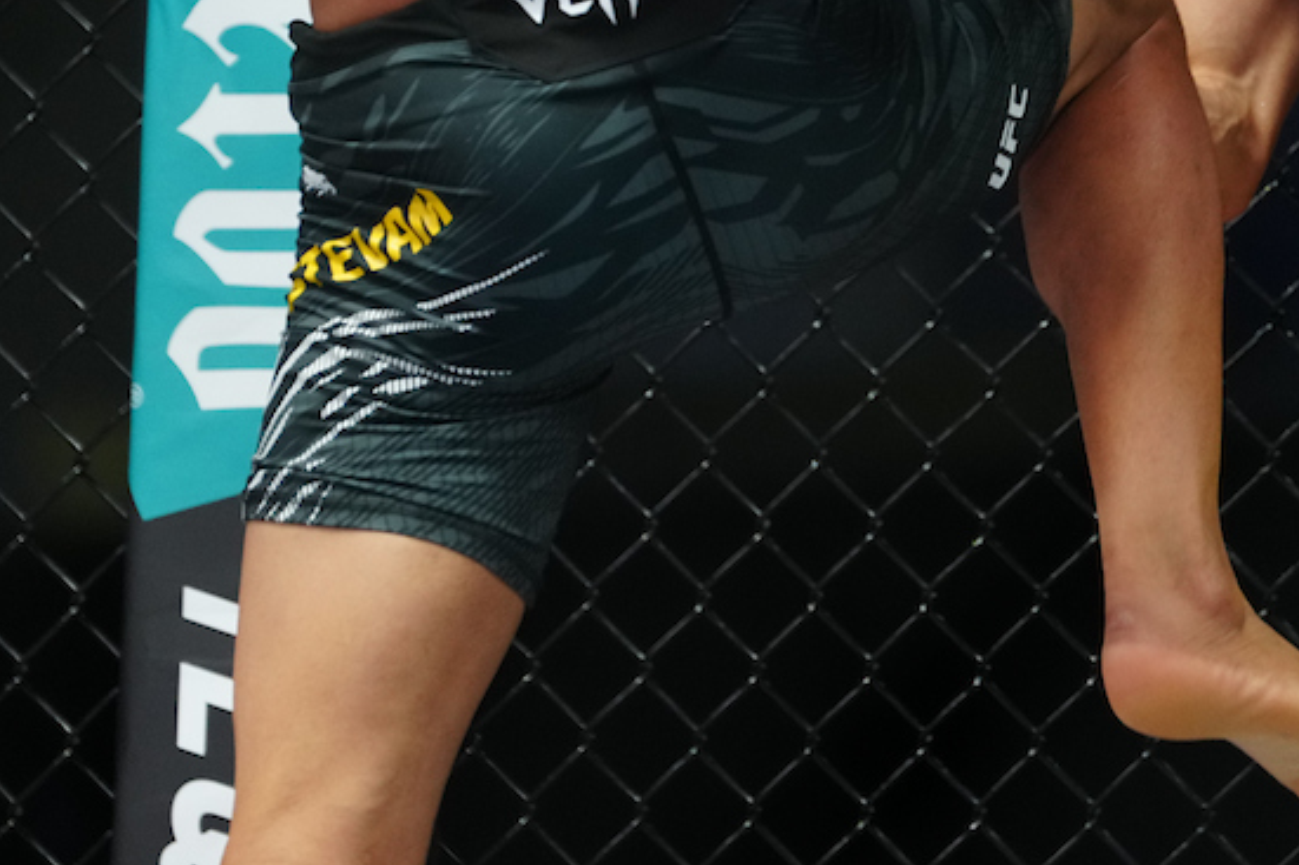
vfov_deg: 3.8
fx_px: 13130
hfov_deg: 5.7
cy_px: -2
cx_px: 806
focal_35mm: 364
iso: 3200
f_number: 2.8
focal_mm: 167
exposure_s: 1/800
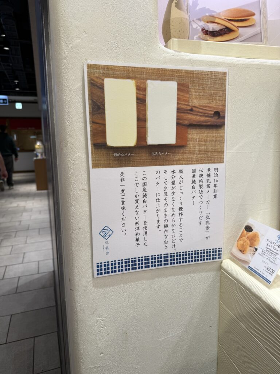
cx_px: 140
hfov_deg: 56.8
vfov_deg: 71.6
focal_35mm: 24
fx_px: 259
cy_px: 187
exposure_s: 1/100
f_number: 1.78
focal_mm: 6.76
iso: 64
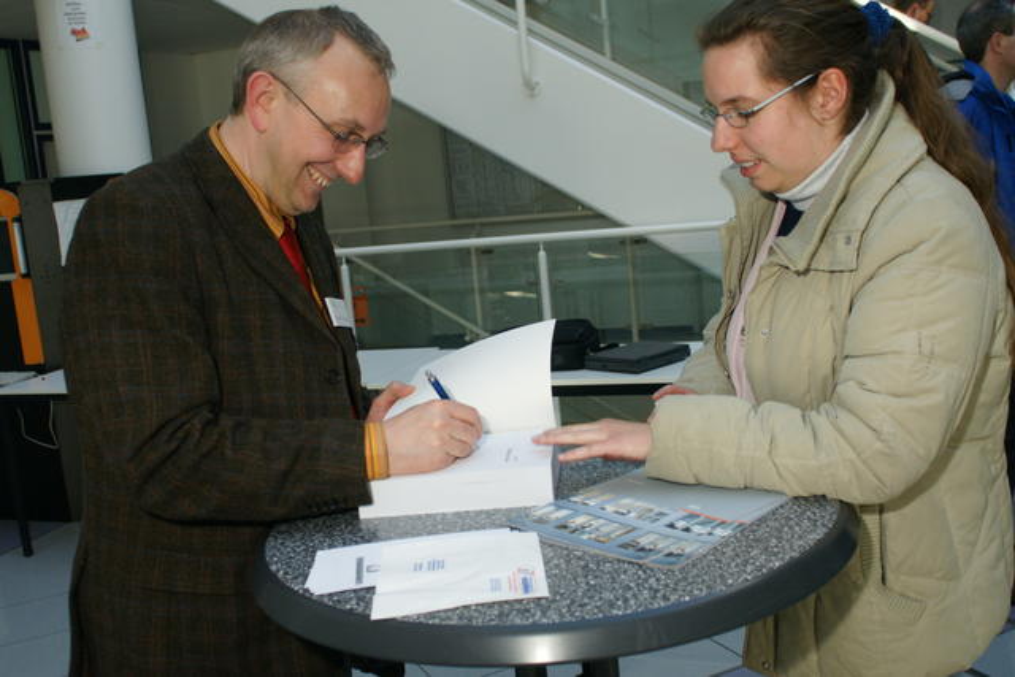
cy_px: 338
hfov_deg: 53.1
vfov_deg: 36.9
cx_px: 508
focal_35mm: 36
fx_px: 1015
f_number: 5.6
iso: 500
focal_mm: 24
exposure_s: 1/60
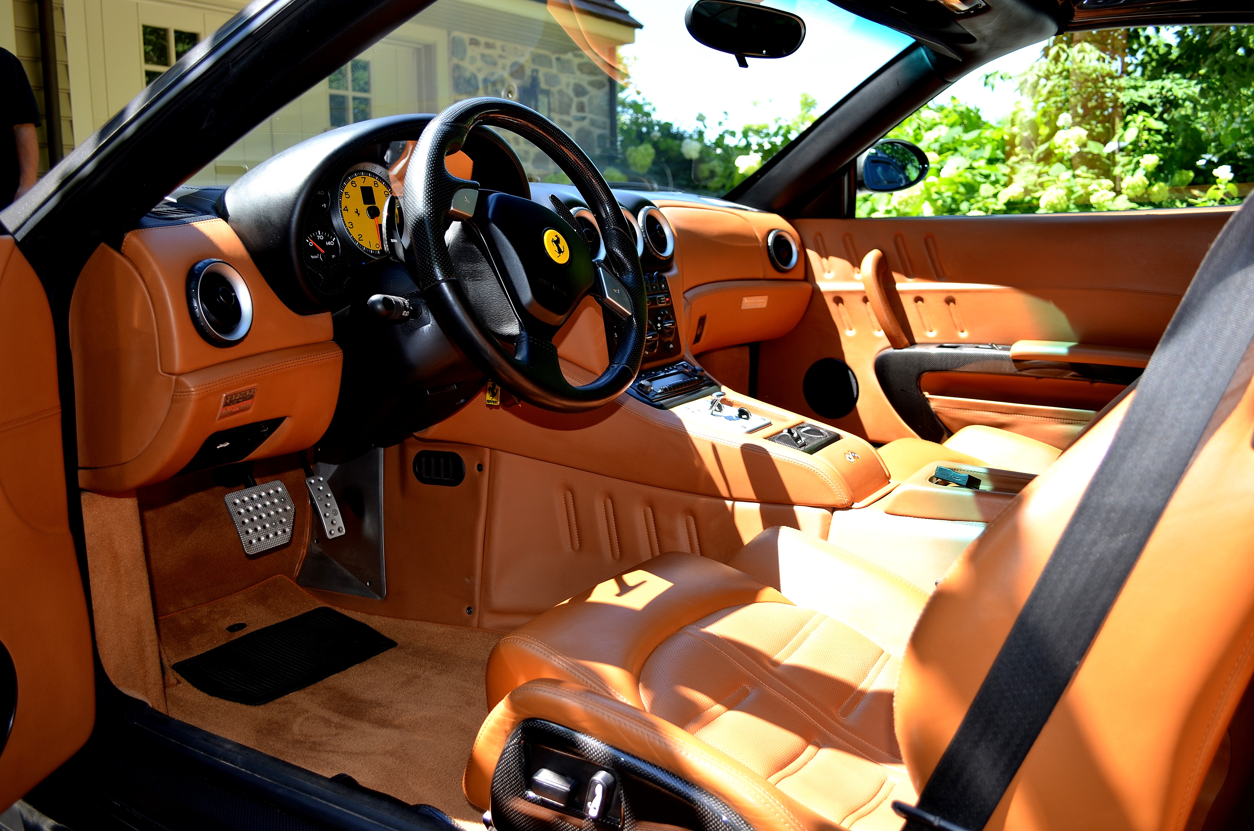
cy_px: 416
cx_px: 627
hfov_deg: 62.0
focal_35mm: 30
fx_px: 1043
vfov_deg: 43.4
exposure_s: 1/200
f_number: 3.8
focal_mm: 20
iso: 140
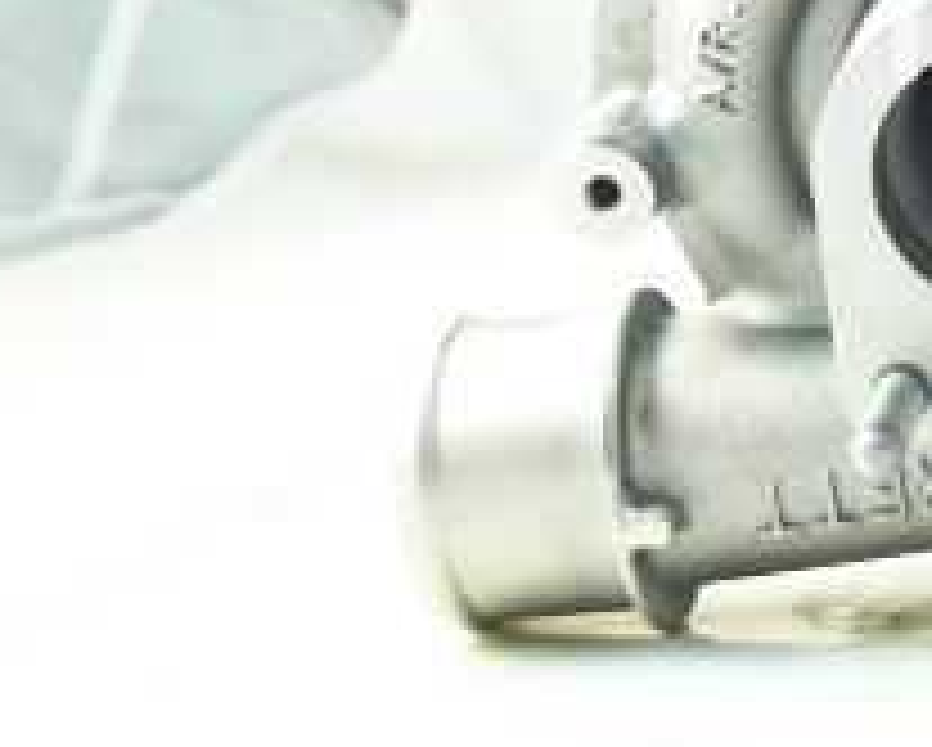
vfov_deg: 12.5
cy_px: -20
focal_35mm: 122
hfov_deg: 14.9
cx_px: 1276
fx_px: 3368
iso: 320
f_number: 4.5
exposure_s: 1/160
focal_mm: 30
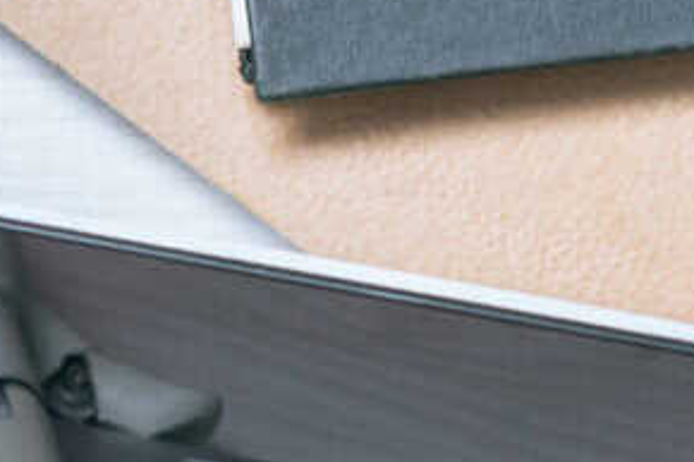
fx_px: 6377
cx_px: 516
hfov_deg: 6.2
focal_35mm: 331
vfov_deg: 4.0
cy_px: 1228
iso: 160
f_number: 8
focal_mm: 50
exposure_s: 1/200
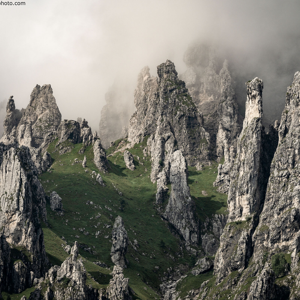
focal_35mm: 253
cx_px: 171
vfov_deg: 6.9
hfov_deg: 6.9
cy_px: 150
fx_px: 2481
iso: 200
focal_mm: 132
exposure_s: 1/800
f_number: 8
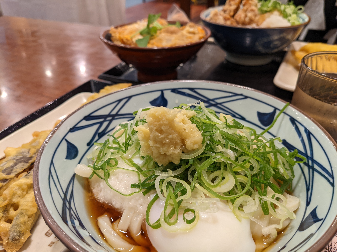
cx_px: 168
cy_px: 126
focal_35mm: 27
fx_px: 263
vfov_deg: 51.4
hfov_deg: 65.3
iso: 62
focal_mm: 4.38
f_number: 1.73
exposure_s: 1/33.3
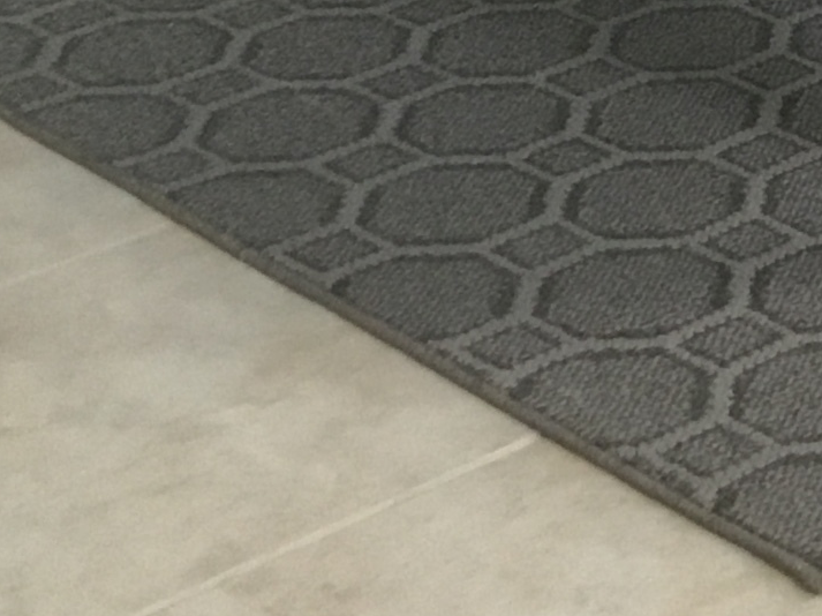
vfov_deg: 10.2
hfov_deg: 12.4
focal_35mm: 142
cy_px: -232
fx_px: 3370
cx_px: 1620
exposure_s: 1/30
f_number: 2.4
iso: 125
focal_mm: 3.3
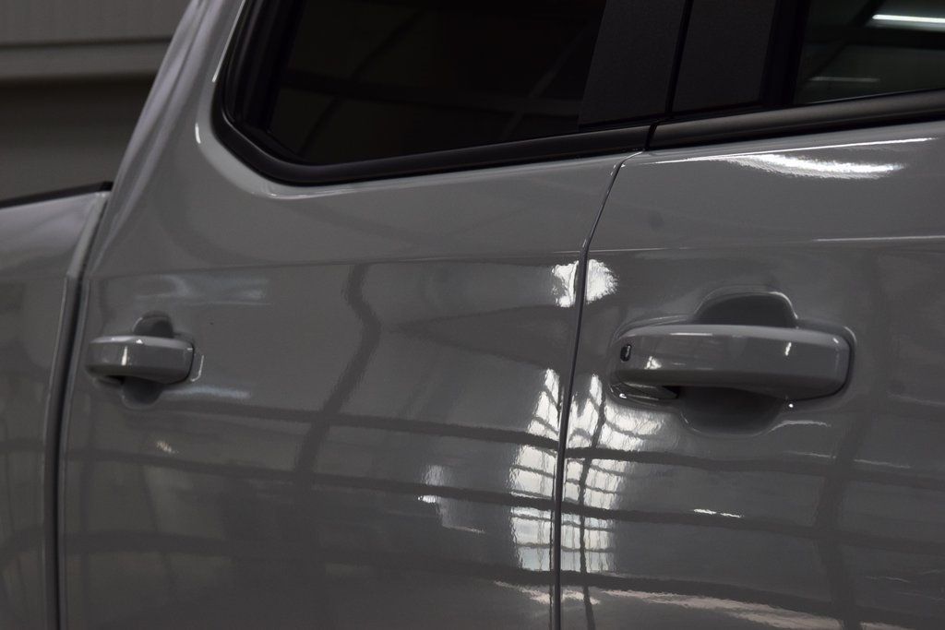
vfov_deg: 13.0
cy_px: 315
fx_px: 2756
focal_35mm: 105
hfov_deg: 19.5
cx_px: 472
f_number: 9
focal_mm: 70
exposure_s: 1/125
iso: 1000
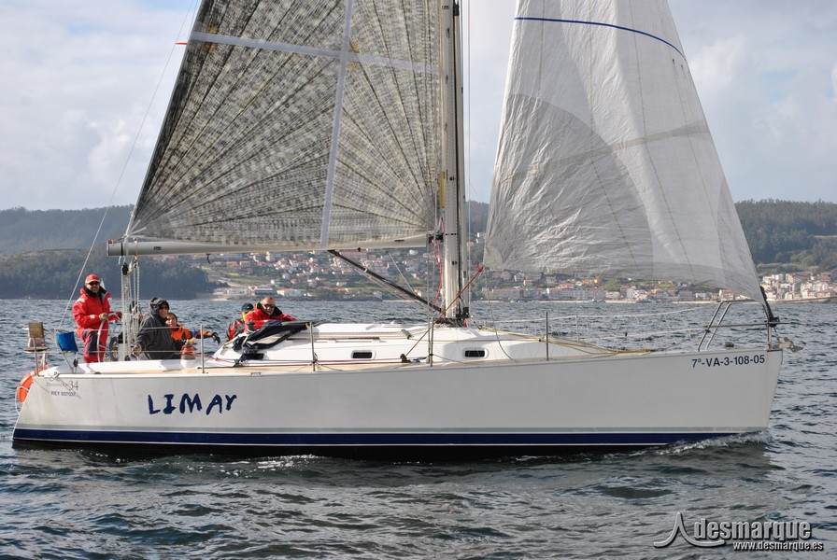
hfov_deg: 24.6
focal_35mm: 82
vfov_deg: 16.6
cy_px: 280
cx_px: 418
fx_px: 1921
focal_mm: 55
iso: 100
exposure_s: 1/250
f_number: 8
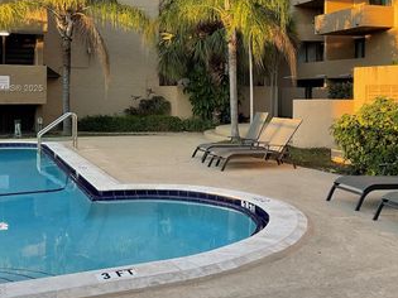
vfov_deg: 31.1
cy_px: 89
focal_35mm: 46
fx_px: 529
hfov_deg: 41.1
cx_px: 232
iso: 16
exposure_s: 1/176
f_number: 1.8
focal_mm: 3
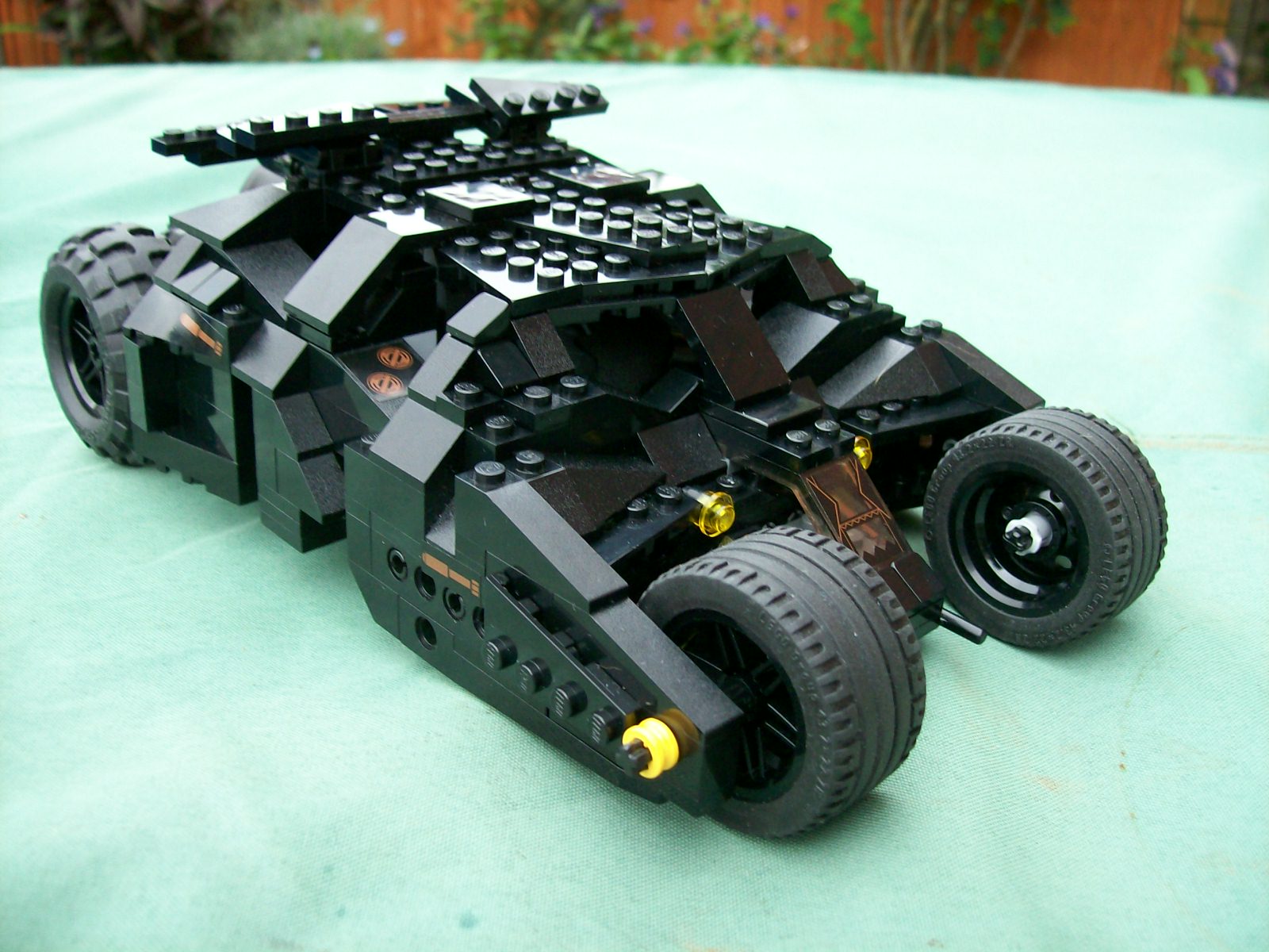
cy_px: 476
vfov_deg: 39.7
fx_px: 1320
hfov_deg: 51.4
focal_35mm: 36
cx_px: 634
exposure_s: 1/37.1
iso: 80
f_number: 2.7
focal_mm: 6
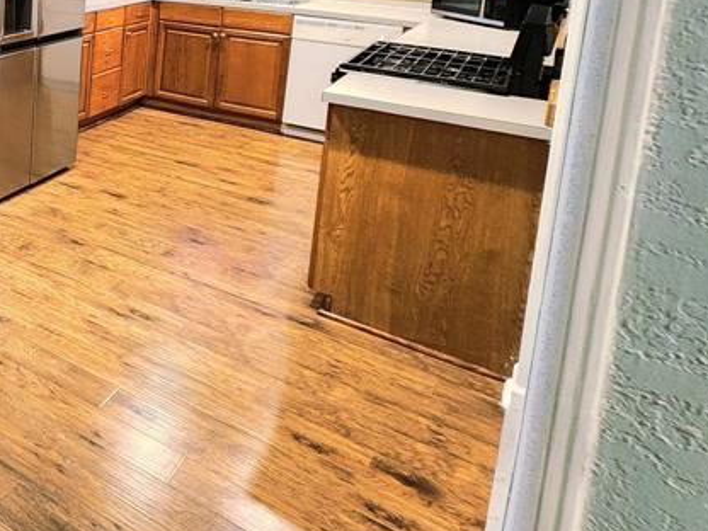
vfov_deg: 39.3
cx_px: -140
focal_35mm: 32
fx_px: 654
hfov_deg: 40.3
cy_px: 7
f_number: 2.2
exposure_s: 1/30
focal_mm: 2.2
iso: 500
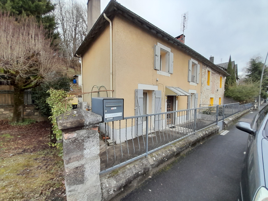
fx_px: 101
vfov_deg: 89.9
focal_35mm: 13
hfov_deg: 106.2
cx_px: 134
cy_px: 100
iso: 40
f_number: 2.2
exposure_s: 1/233
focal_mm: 1.13
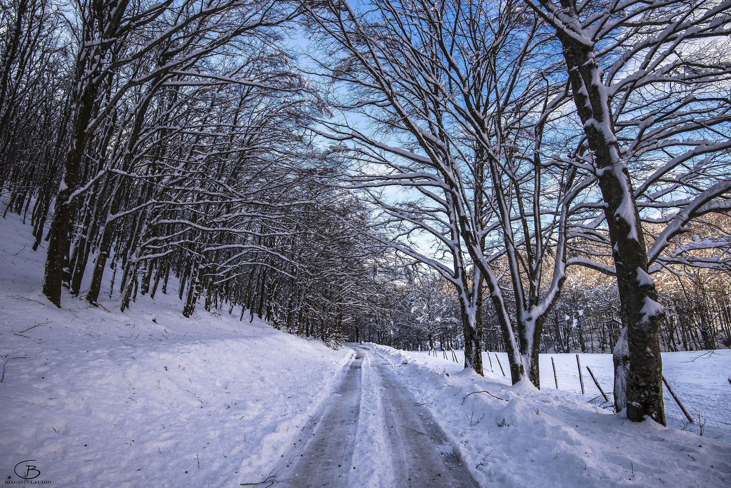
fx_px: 325
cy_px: 244
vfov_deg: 73.8
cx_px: 366
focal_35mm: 16
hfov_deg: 96.7
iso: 100
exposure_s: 1/200
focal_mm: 16
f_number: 7.1
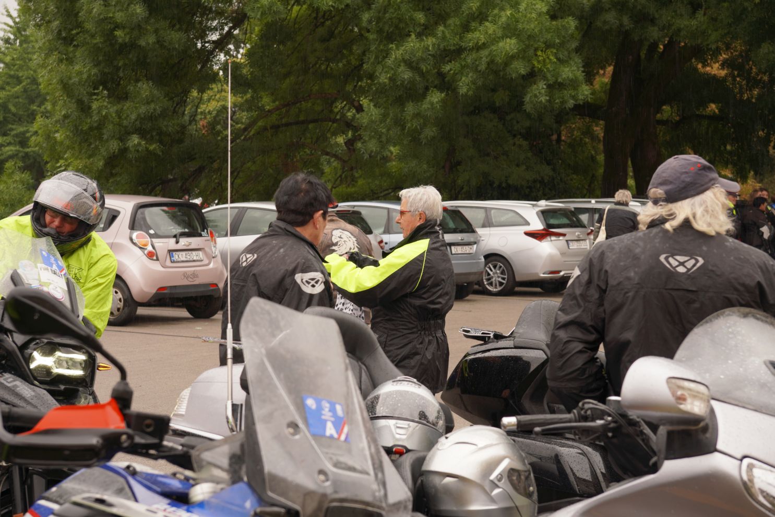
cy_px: 258
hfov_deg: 27.0
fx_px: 1614
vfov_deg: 18.2
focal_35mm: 75
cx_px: 388
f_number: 5
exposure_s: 1/100
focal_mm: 50
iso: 100
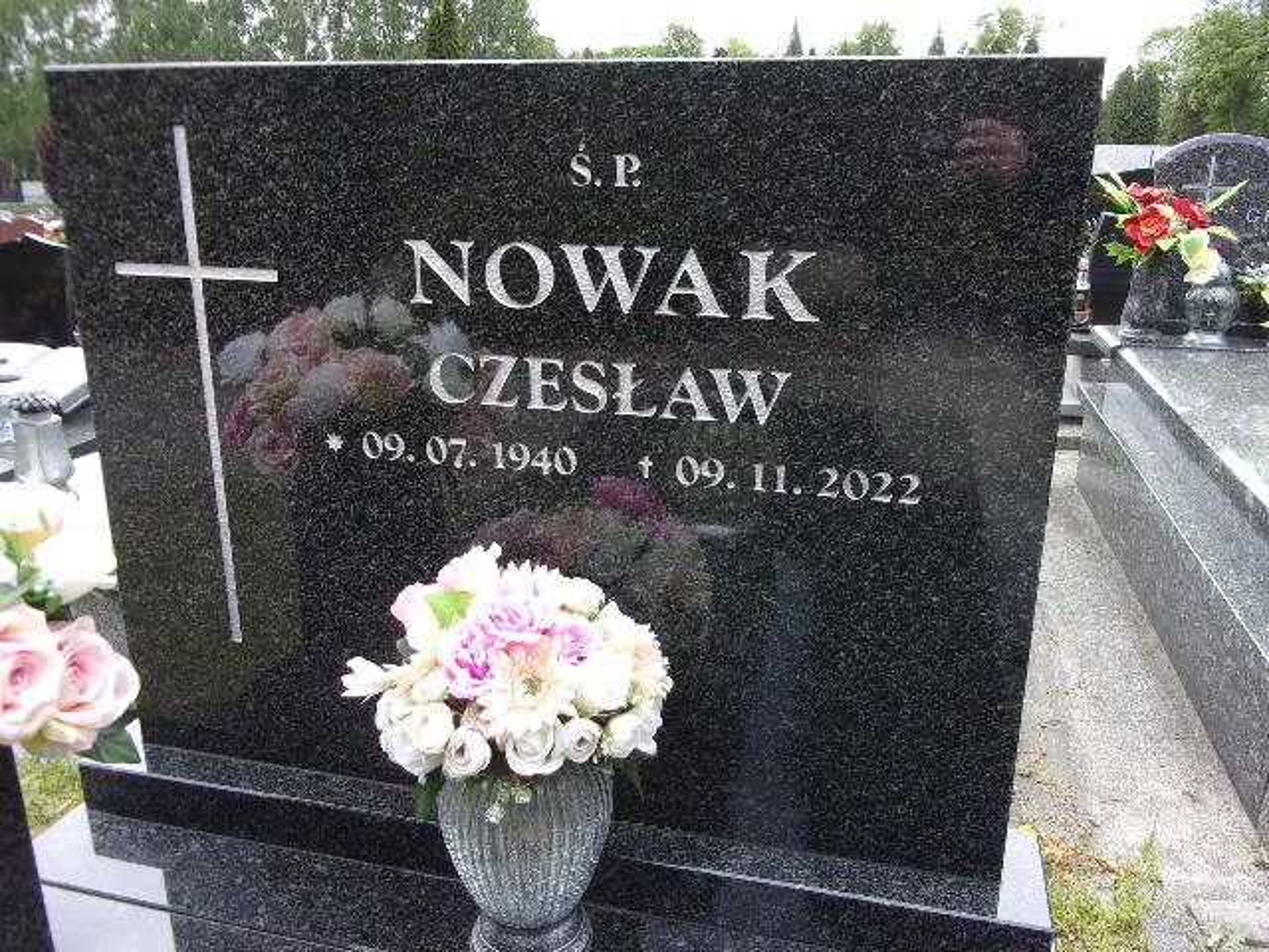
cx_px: 634
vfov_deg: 49.7
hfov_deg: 63.4
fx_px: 1026
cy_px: 476
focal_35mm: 28
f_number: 3.9
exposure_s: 1/170
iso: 80
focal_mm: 5.1
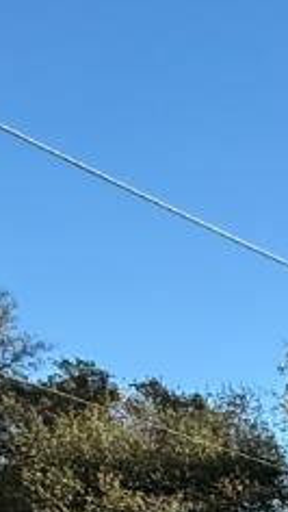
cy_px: 730
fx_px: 1315
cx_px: 961
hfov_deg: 9.1
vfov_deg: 19.6
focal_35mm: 97
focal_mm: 2.22
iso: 64
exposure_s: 1/726
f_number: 2.2
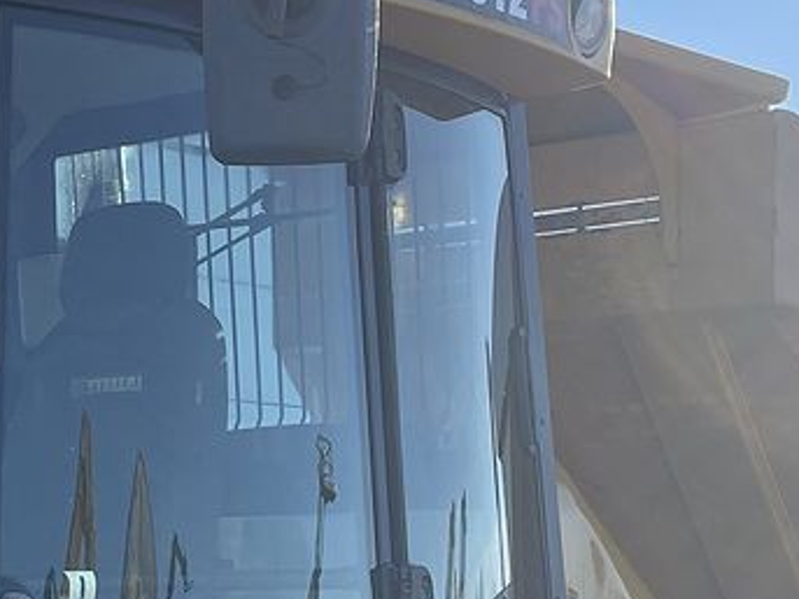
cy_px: 671
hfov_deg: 20.2
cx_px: 268
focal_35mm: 97
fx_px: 2238
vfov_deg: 14.8
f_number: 1.6
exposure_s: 1/2174
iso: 32
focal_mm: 4.2
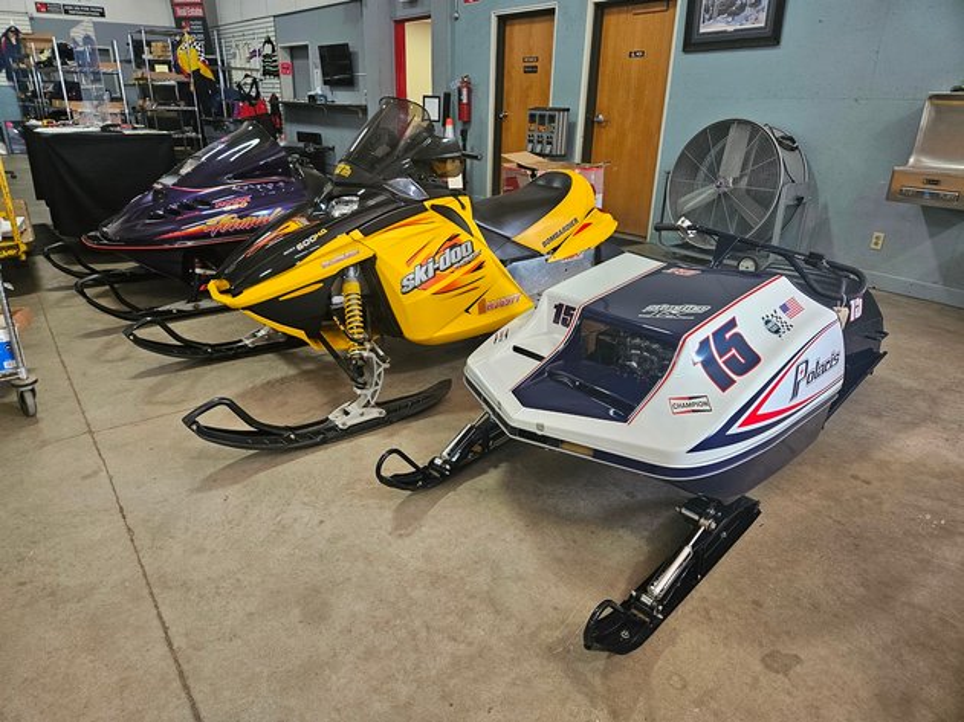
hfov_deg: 73.9
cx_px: 482
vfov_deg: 58.9
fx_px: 640
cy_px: 361
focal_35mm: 23
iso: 250
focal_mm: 5.4
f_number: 1.8
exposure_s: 1/120
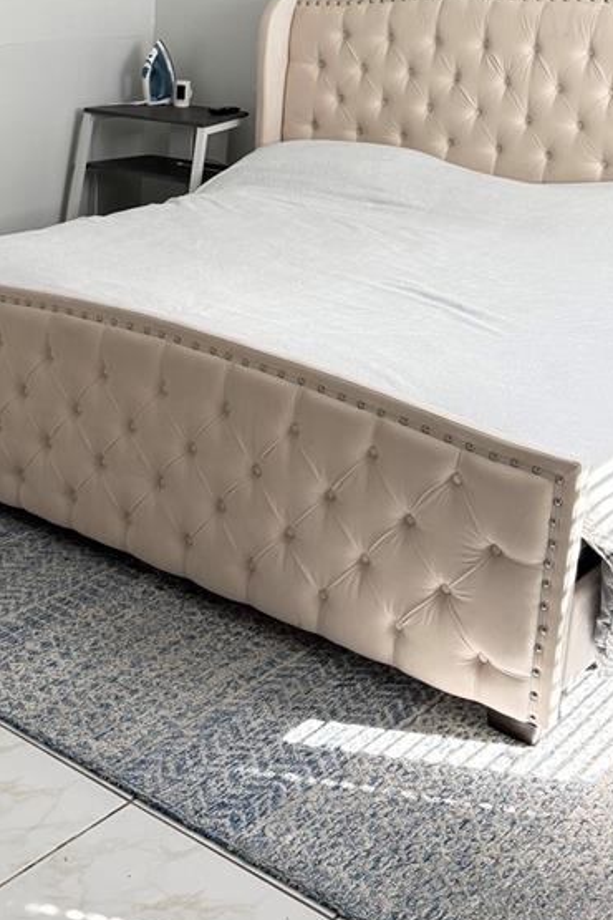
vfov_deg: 36.3
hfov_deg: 23.8
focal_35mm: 54
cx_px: -25
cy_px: 267
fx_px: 1379
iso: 200
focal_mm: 6.76
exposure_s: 1/121
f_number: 1.78
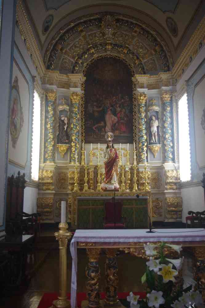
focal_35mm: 34
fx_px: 295
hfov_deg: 38.4
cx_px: 102
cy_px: 154
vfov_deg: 55.1
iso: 3200
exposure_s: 1/13
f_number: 4
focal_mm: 23
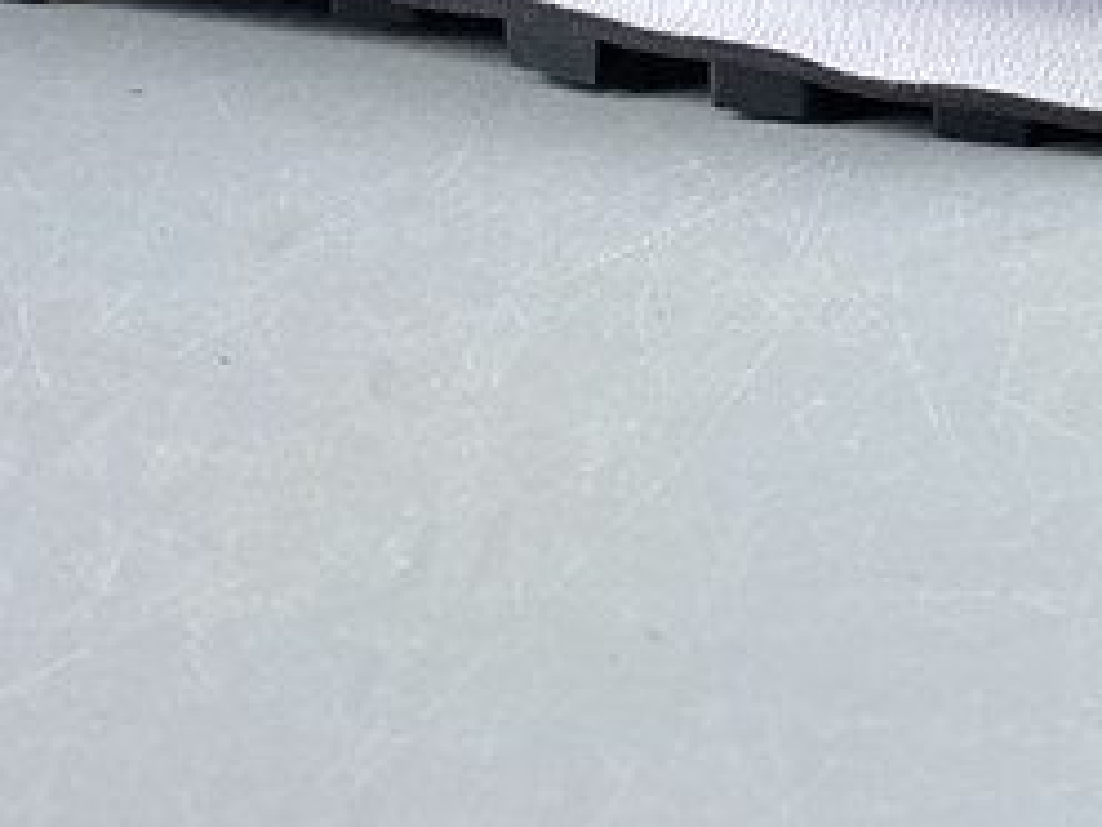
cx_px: 1191
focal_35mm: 105
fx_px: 3343
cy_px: -809
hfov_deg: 18.1
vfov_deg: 12.5
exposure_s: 1/100
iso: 80
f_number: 1.8
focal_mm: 4.25
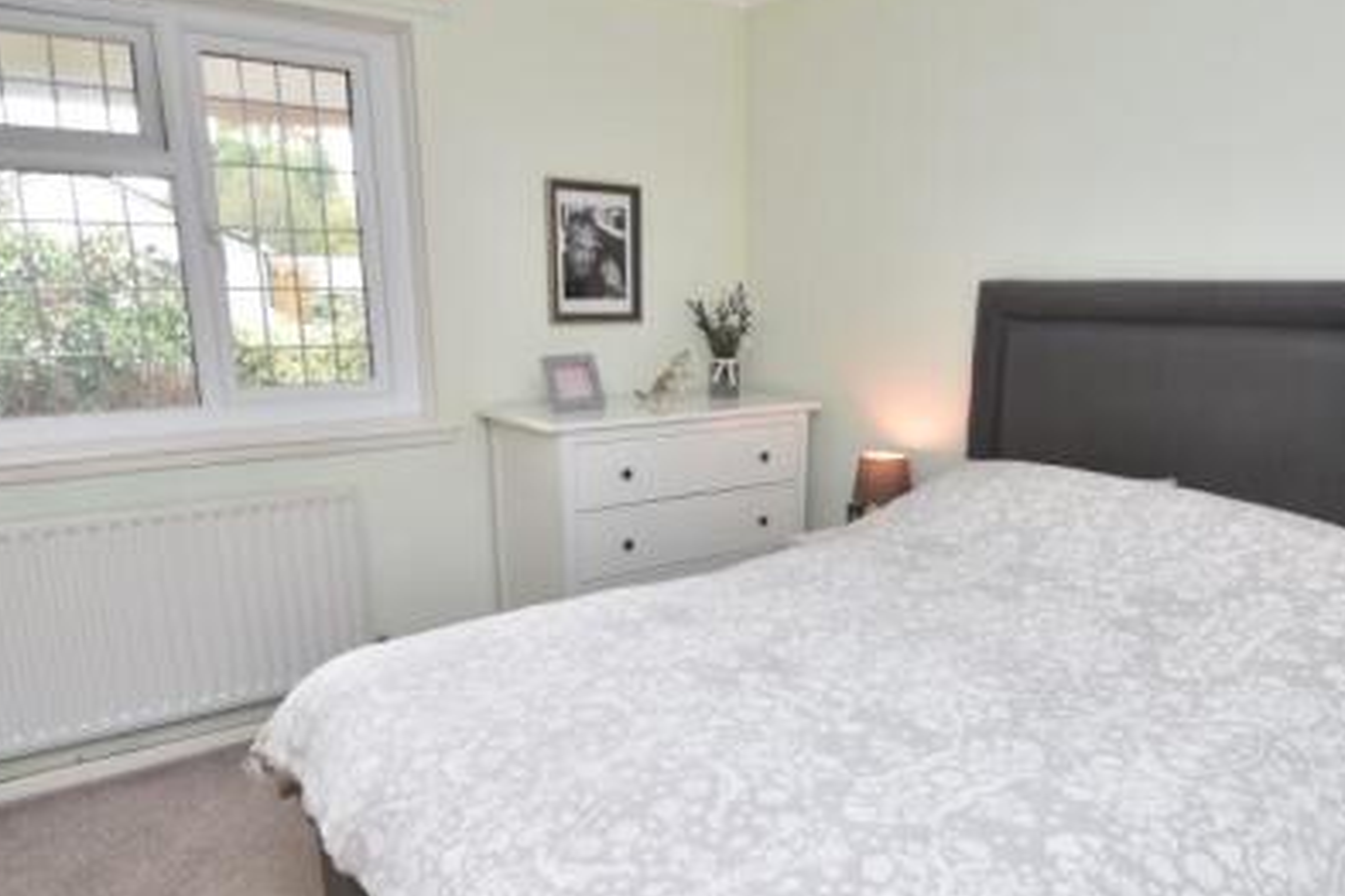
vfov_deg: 50.7
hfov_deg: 71.3
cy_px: 563
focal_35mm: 25
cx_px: 738
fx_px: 934
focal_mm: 10
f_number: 3.5
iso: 100
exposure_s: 1/30
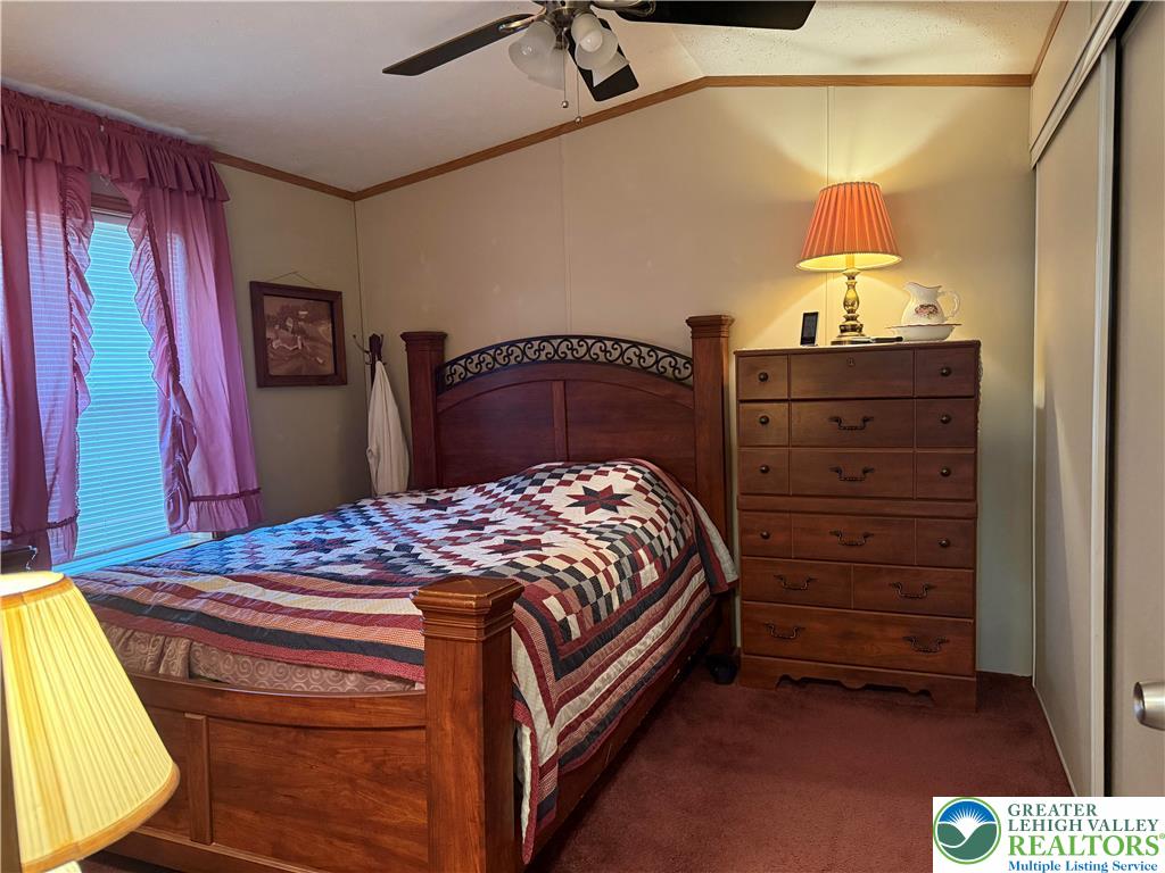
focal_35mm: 24
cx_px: 582
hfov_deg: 71.6
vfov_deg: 56.8
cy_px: 436
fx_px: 808
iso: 800
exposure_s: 1/60
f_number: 1.78
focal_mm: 6.76
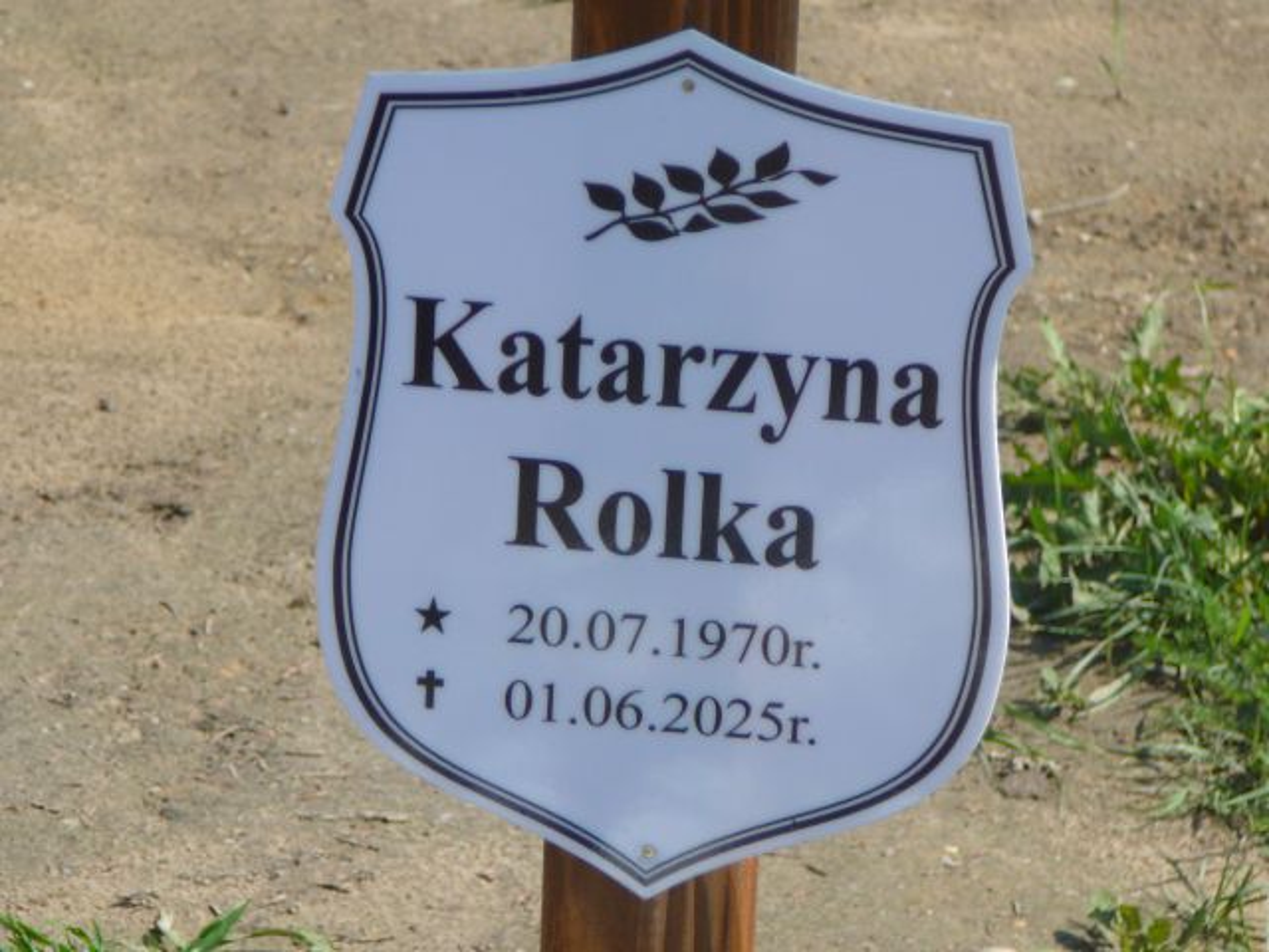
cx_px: 634
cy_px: 476
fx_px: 5902
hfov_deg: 12.3
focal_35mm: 161
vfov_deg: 9.2
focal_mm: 23.9
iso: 80
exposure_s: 1/500
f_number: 4
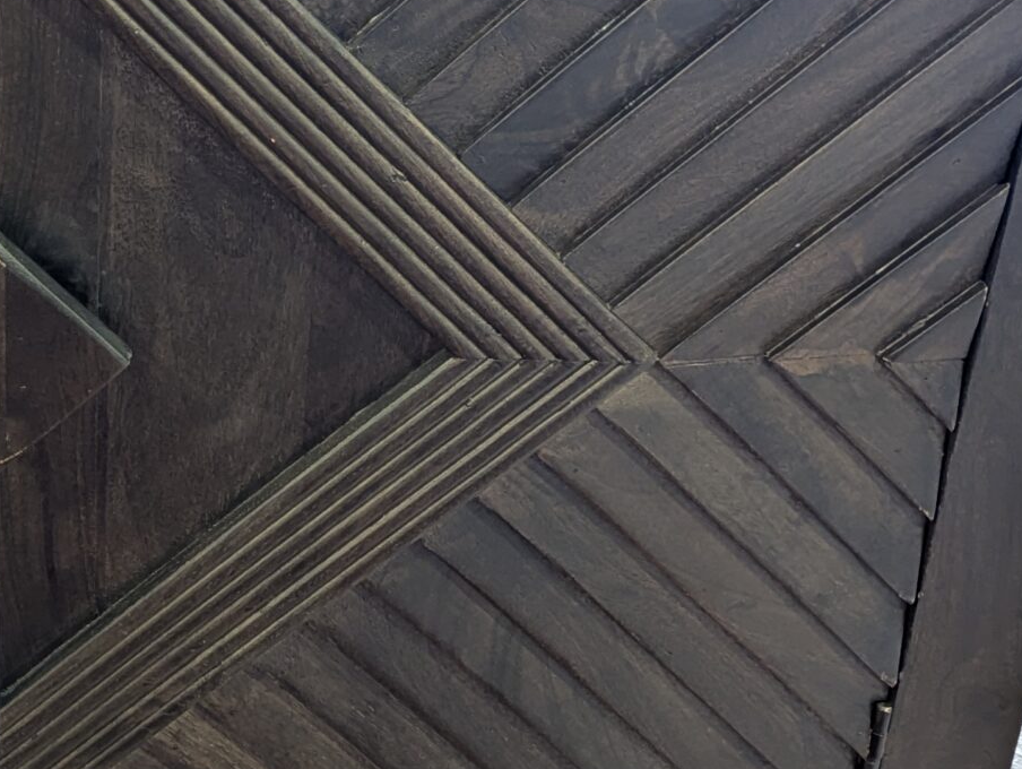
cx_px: 23
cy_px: 223
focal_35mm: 68
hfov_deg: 27.1
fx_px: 2010
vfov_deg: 21.5
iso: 322
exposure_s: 1/40
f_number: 1.85
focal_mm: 6.81
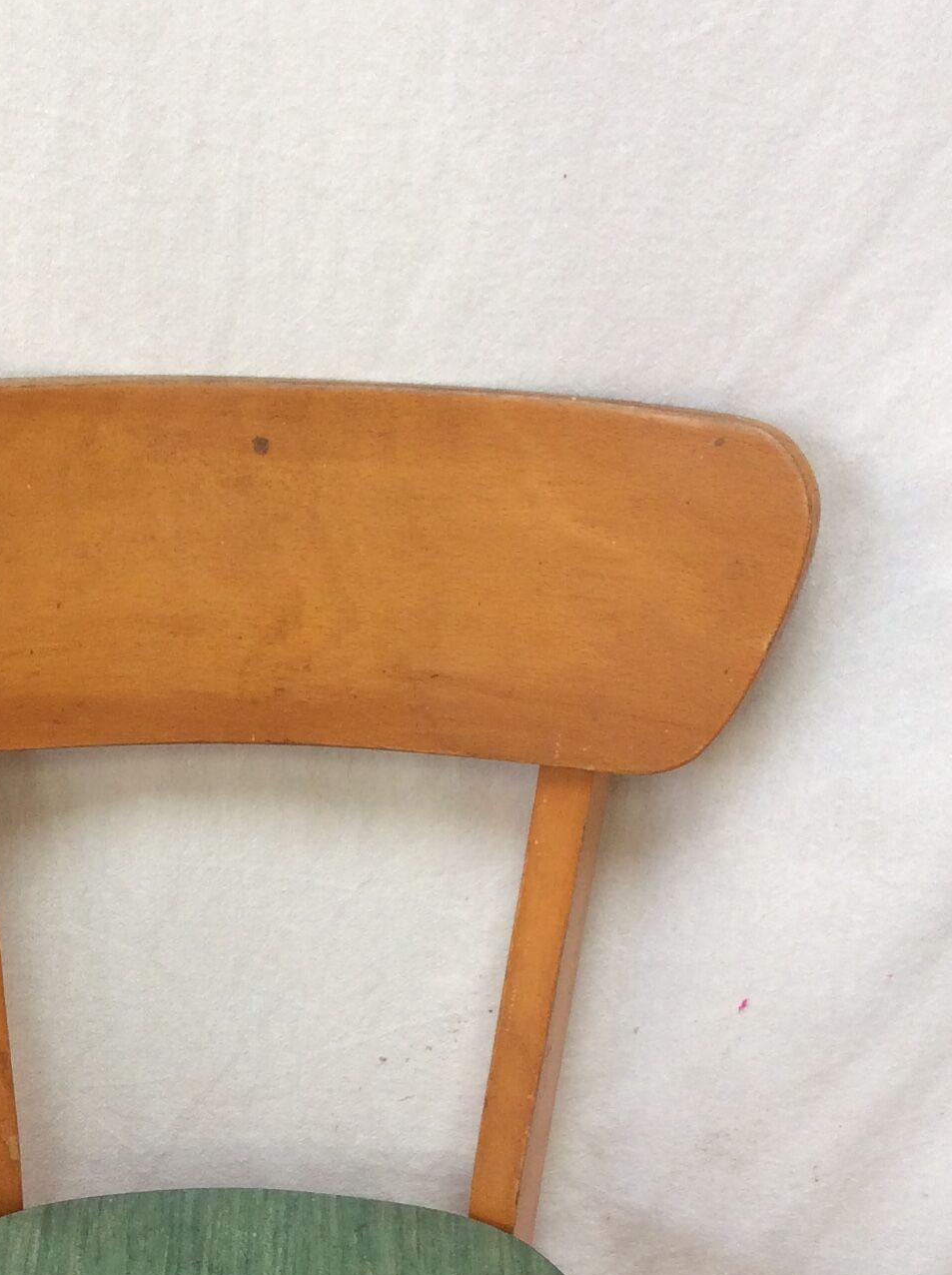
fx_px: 2390
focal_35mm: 65
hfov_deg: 22.4
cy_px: 1209
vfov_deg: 28.4
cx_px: 273
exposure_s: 1/25
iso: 50
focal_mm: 3.3
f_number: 2.4
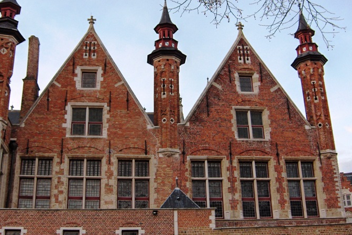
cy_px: 92
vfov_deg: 28.6
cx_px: 155
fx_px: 460
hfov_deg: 41.8
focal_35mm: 47
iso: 100
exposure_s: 1/236
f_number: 2.8
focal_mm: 8
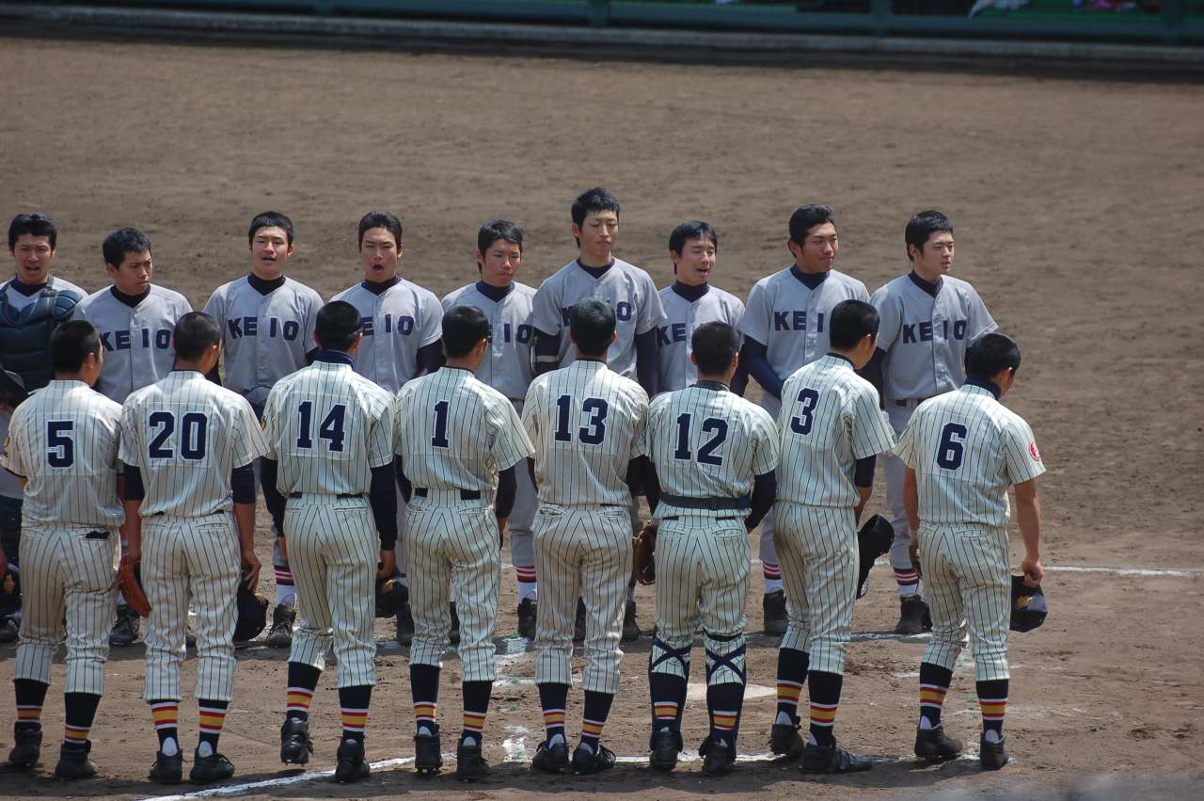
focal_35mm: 300
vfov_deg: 4.6
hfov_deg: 6.9
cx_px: 602
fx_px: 10024
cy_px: 400
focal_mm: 200
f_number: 4
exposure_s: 1/1000
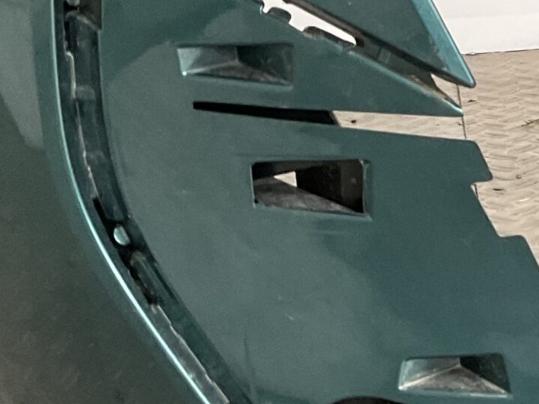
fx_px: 1604
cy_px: 171
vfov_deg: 14.4
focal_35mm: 103
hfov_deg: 16.9
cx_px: 856
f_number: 1.8
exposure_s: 1/50
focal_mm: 3
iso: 64
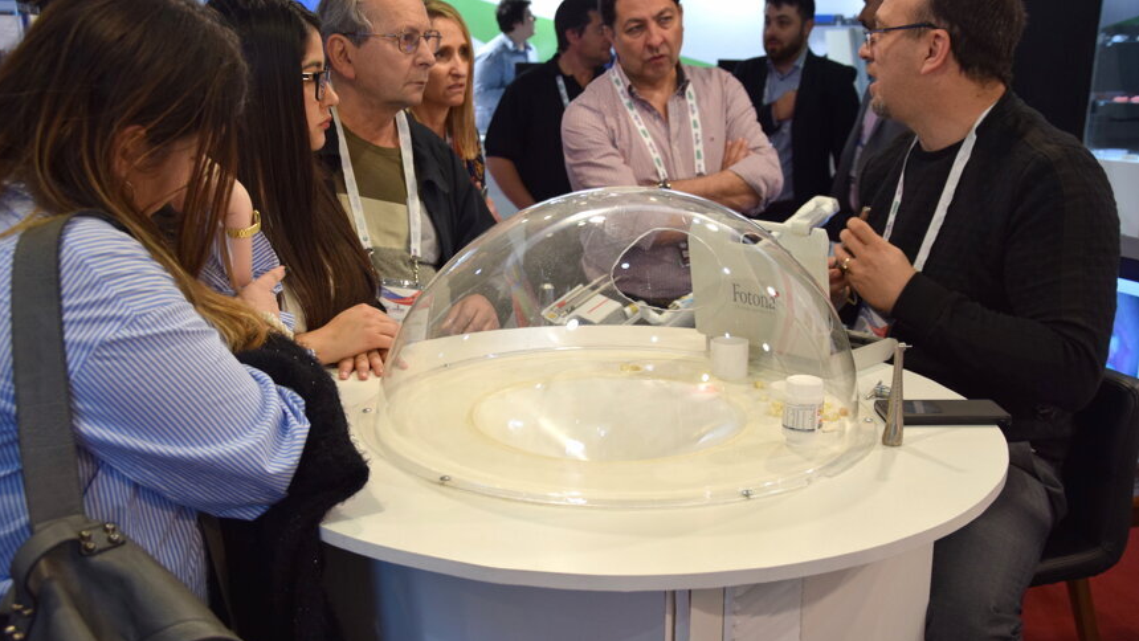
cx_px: 567
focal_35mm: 40
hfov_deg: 51.0
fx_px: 1194
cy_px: 361
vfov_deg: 30.0
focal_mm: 25
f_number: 4
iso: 720
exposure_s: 1/60
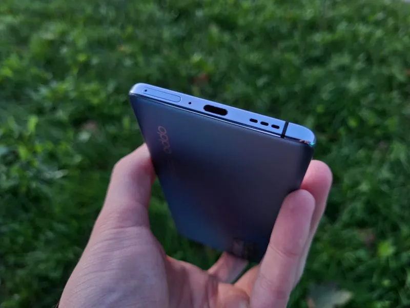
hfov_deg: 67.3
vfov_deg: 53.1
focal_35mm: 26
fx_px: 308
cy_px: 154
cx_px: 205
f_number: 1.8
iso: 400
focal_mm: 5.4
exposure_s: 1/9
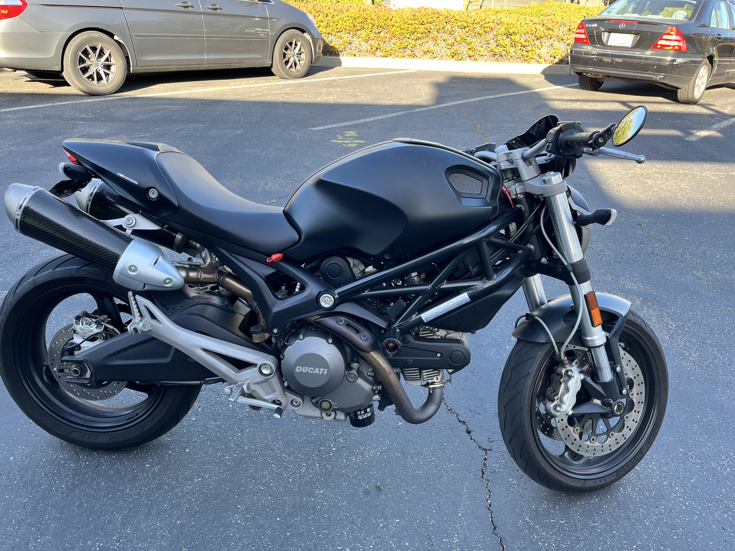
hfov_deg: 67.3
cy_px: 276
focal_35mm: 26
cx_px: 368
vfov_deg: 53.1
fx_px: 552
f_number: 1.6
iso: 40
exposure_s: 1/182
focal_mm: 5.1
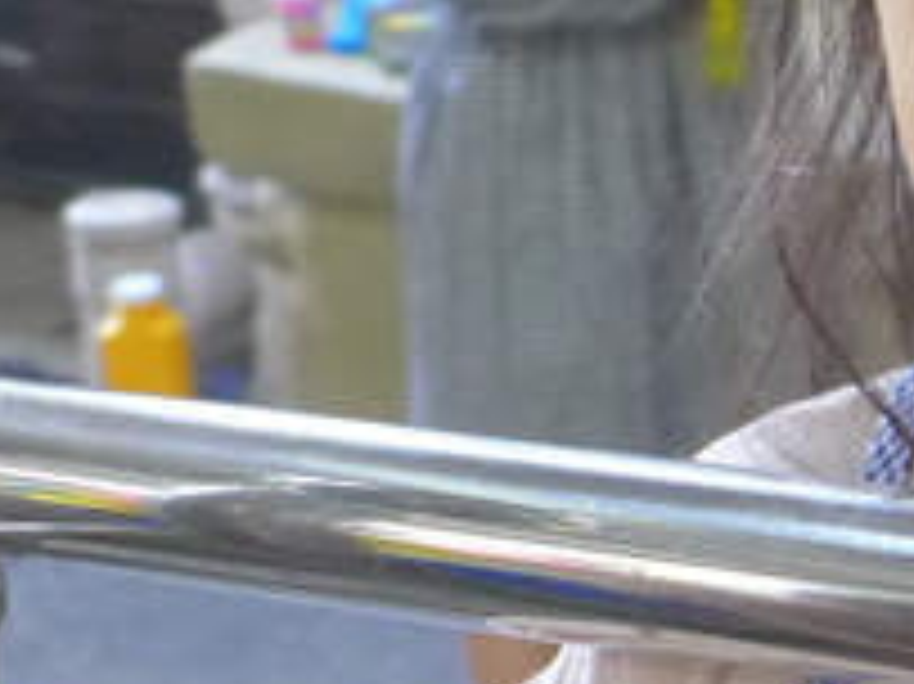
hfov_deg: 12.1
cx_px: 1207
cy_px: 284
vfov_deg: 9.4
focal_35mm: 158
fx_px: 4169
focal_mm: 9.8
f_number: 1.9
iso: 1600
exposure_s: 1/250
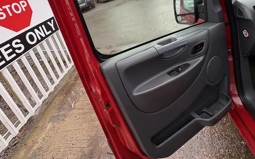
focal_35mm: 23
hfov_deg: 77.2
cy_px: 36
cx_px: 124
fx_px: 160
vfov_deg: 50.3
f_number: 2.2
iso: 64
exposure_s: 1/99
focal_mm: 2.22
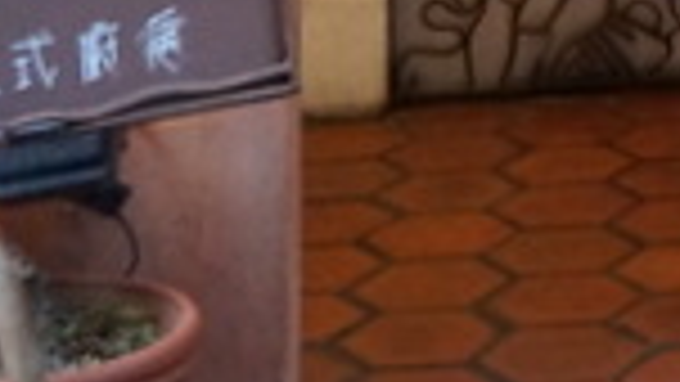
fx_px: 2276
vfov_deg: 8.8
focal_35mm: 126
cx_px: 1040
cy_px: -515
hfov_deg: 15.6
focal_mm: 19
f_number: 4
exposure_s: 1/100
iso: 3200
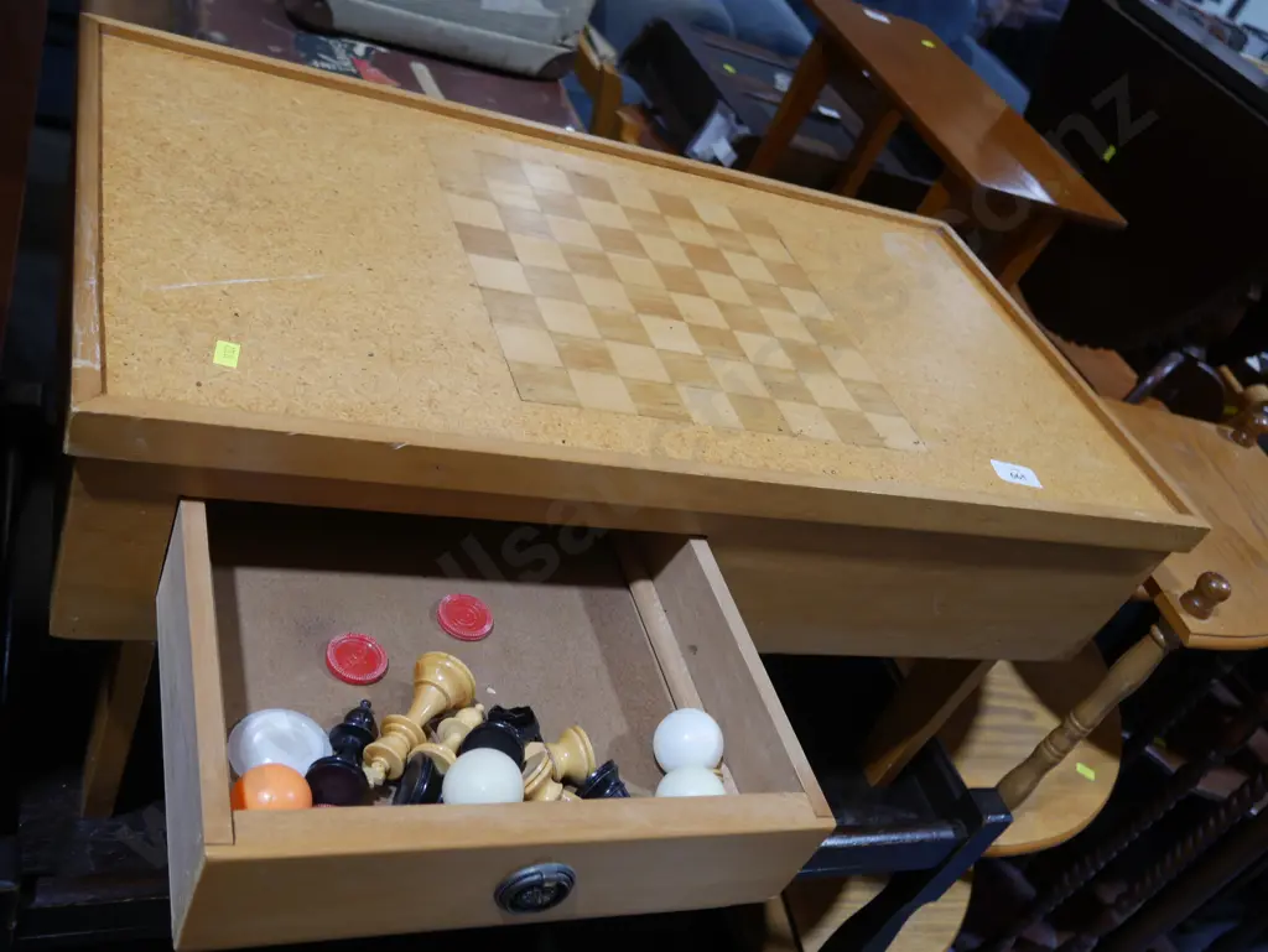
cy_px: 476
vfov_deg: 44.2
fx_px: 1173
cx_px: 634
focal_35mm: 32
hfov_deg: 56.8
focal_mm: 16
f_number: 3.6
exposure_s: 1/60
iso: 250
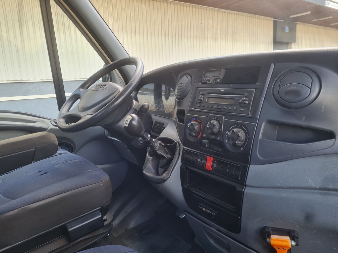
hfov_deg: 67.3
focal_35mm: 26
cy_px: 126
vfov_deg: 53.1
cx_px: 169
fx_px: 254
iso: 50
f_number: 1.8
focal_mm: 5.4
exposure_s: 1/101
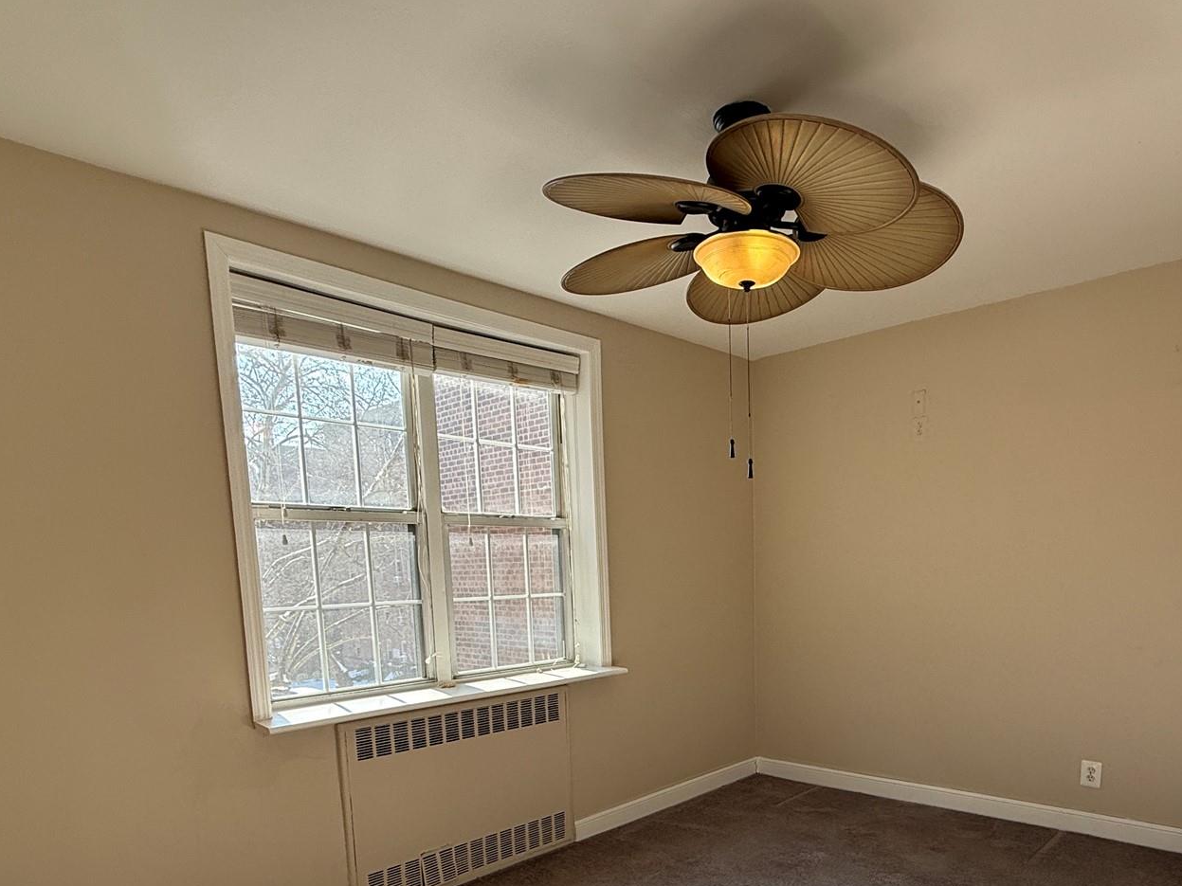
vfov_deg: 56.0
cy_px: 663
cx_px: 702
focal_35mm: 23
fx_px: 785
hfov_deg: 73.2
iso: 64
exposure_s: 1/285
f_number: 2.2
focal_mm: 2.22
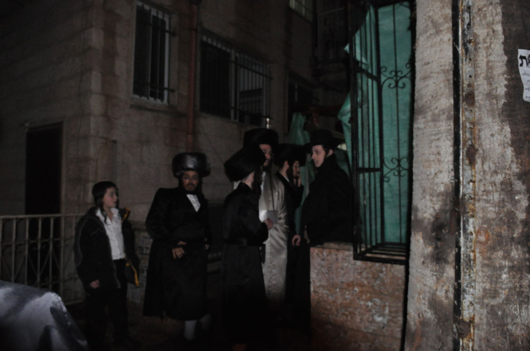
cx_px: 265
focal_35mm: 26
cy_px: 176
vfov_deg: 50.3
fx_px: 375
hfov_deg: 70.5
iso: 2000
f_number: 5
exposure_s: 1/60
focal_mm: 17
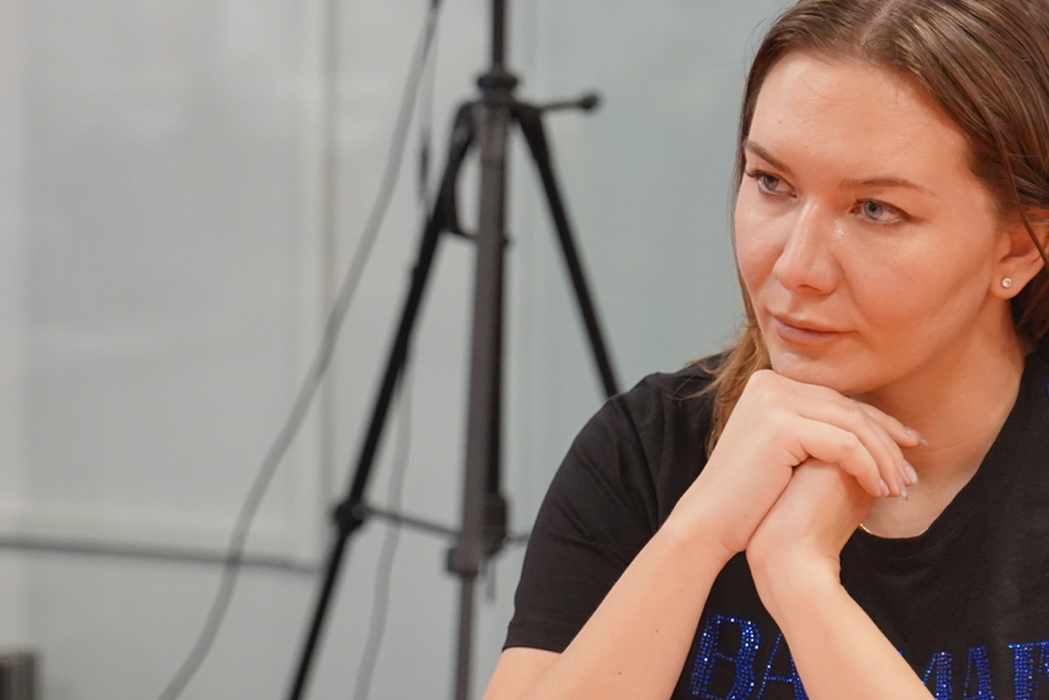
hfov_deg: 10.9
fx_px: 5478
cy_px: 480
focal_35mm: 188
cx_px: 743
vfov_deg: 7.3
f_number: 3.5
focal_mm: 75
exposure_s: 1/160
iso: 1250
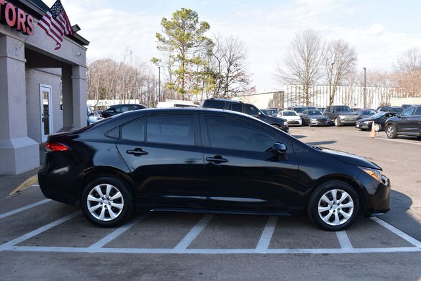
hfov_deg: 62.0
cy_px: 140
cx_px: 210
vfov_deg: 43.6
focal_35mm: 30
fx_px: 351
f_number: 10
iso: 400
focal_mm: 20
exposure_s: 1/250
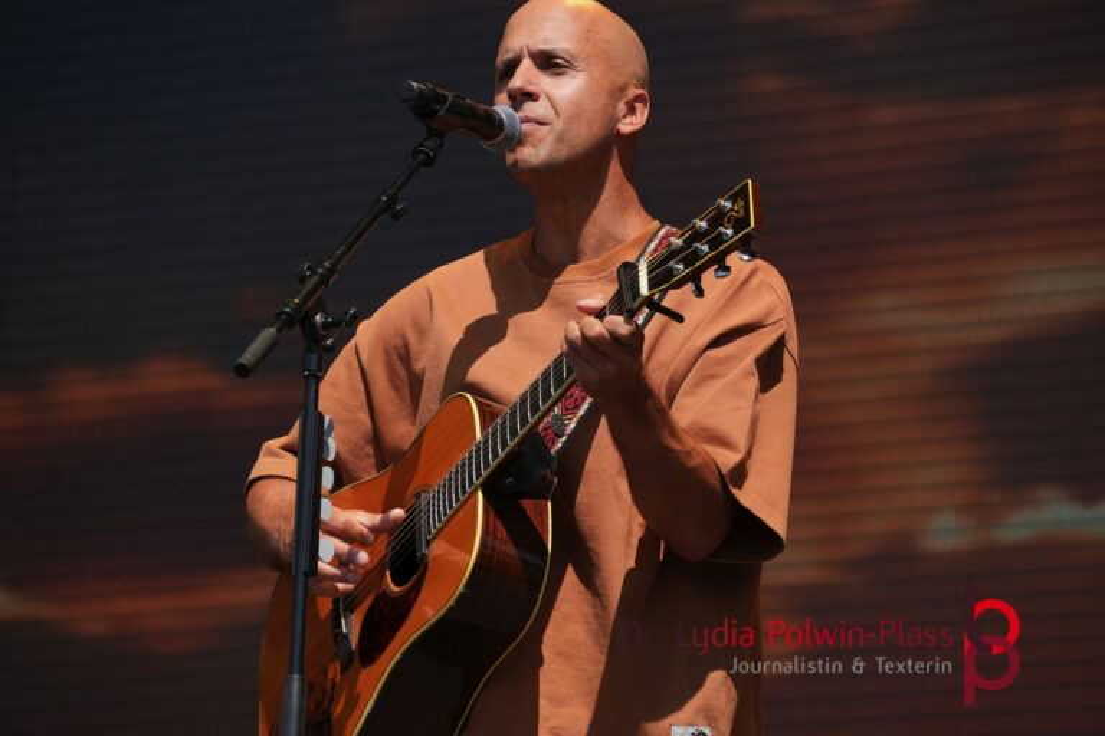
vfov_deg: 5.5
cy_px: 368
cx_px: 552
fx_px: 7688
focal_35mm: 250
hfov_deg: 8.2
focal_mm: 167
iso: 100
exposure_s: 1/400
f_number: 7.1
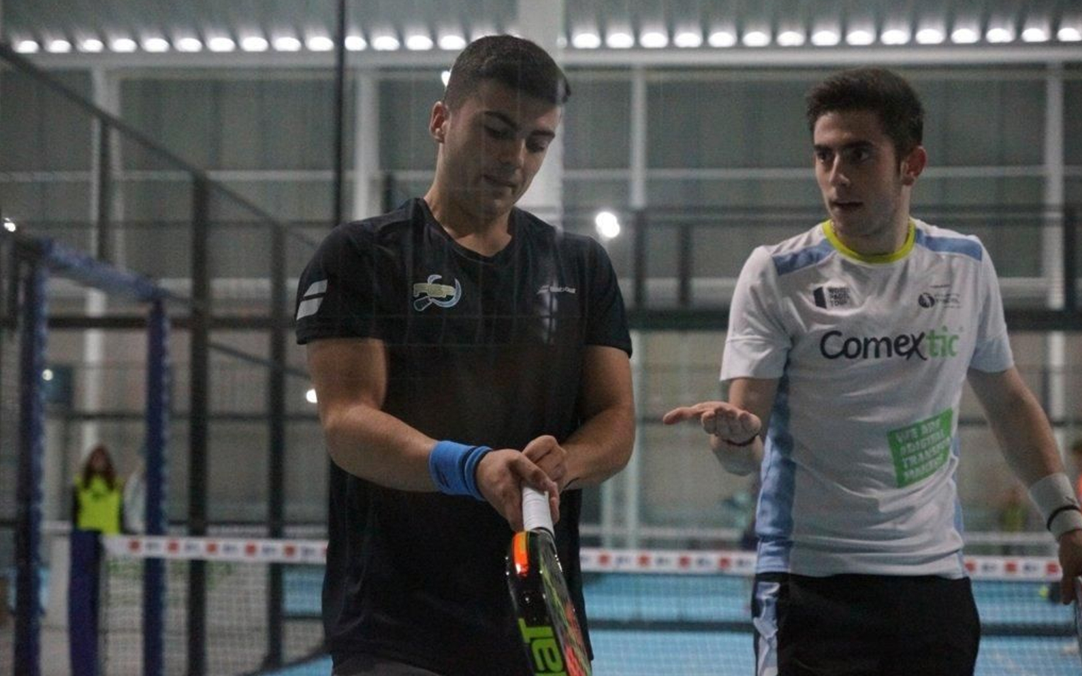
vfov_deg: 16.9
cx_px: 544
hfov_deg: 26.8
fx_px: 2270
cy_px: 342
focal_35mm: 77
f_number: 2.8
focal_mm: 50
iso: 6400
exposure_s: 1/800
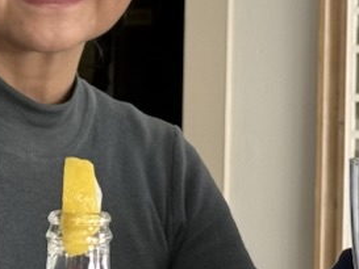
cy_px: 245
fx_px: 2002
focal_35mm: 193
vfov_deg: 7.7
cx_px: 454
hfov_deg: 10.1
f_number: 1.78
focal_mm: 6.76
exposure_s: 1/60
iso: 64
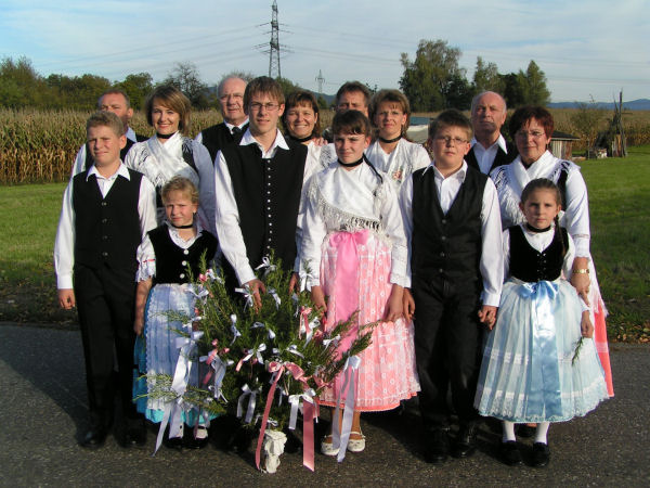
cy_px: 244
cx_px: 325
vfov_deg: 37.7
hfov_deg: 49.0
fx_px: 714
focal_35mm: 38
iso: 50
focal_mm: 5.8
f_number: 5.6
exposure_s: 1/250
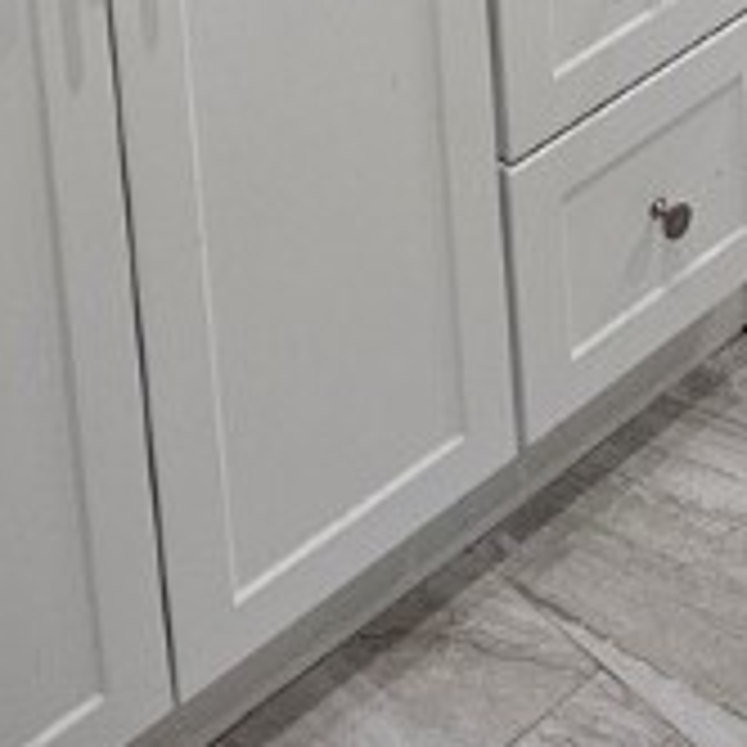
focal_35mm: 94
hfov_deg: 18.2
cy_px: -972
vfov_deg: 13.9
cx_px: 680
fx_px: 2295
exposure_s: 1/120
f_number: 1.7
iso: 250
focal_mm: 6.3
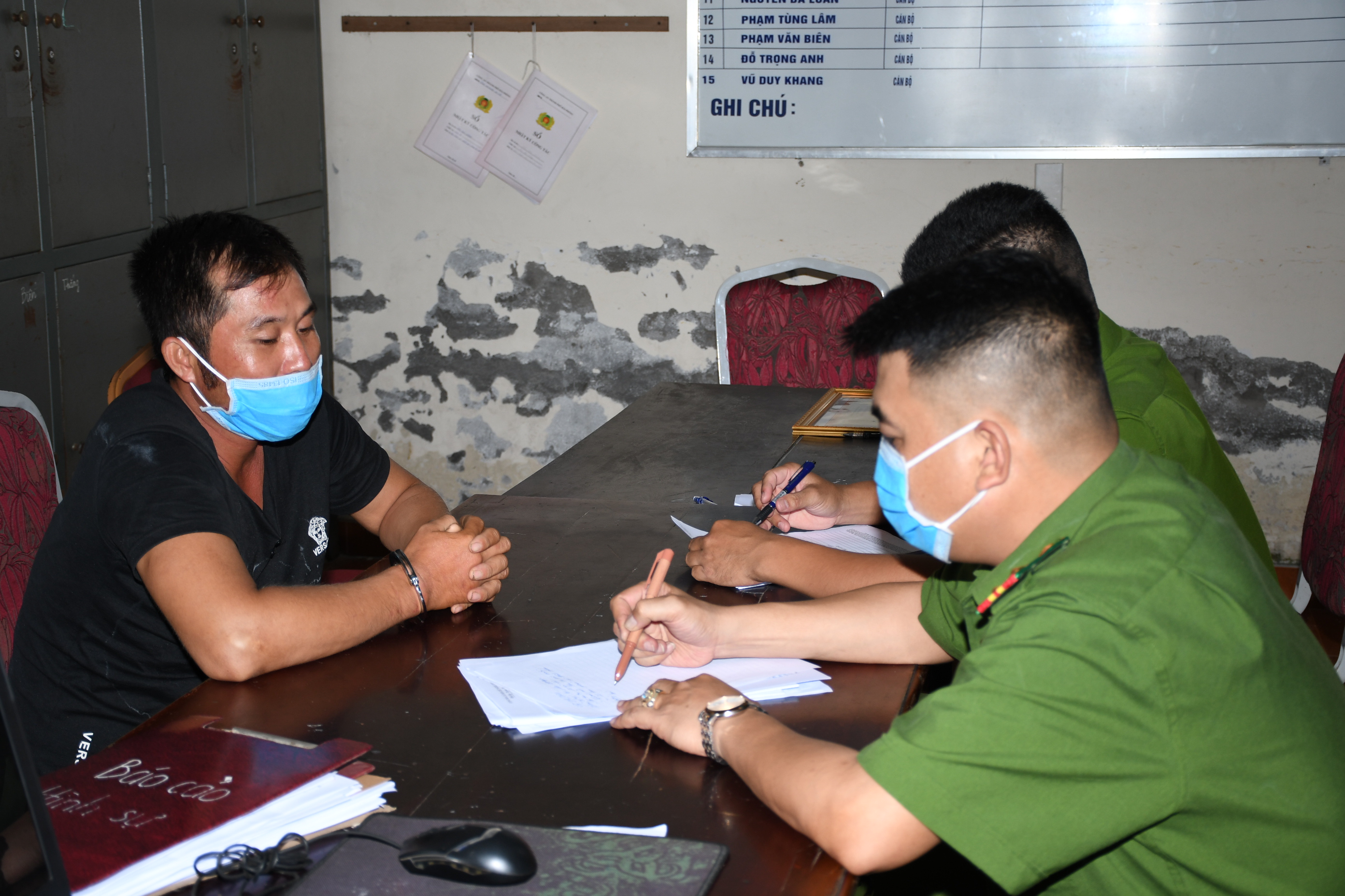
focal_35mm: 52
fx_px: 1961
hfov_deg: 37.9
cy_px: 448
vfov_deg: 25.8
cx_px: 672
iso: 200
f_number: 4.2
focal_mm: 35
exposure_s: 1/200
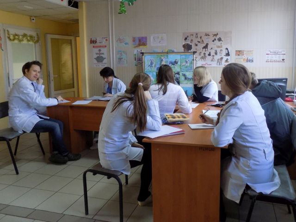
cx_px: 148
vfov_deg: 58.9
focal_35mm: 23
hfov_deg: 73.9
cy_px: 111
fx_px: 197
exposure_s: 1/30
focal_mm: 4
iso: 320
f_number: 3.1
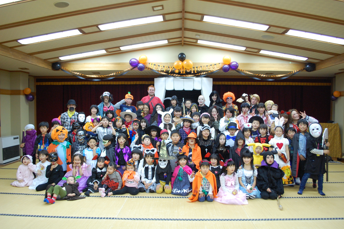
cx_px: 172
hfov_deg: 67.4
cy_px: 114
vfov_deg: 47.8
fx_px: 258
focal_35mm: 27
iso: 800
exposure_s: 1/20
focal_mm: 18
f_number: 3.5
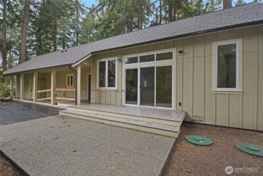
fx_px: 110
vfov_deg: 77.4
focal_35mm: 15
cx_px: 132
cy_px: 88
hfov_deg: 100.4
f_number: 5
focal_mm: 10
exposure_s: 1/100
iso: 800
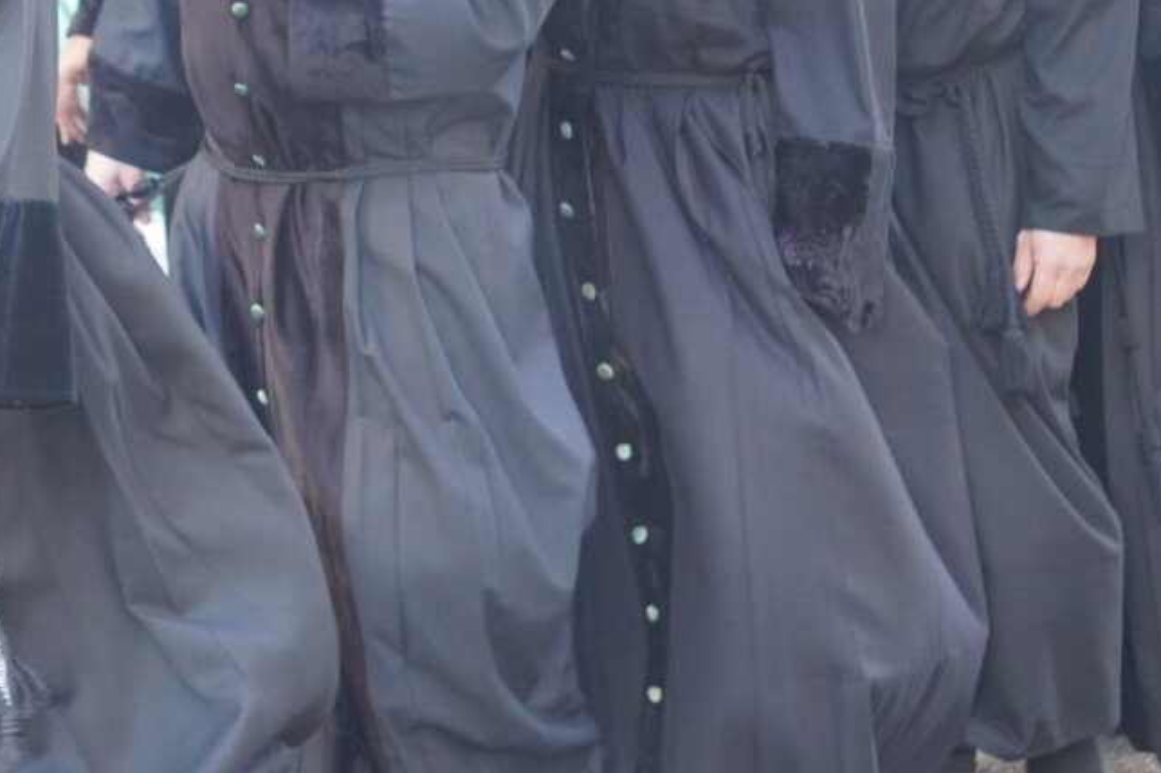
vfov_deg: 8.4
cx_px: 18
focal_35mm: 164
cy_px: 390
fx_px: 5287
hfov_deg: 12.4
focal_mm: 55
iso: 1600
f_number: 4.5
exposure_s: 1/100
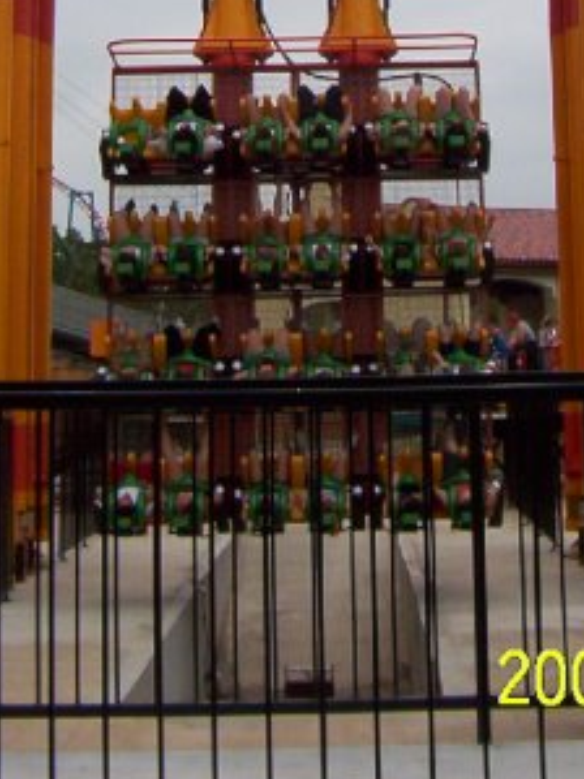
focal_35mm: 77
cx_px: 360
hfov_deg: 19.1
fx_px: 1733
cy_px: -47
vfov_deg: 23.9
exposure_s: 1/929
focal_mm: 5.54
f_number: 5.24
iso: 100
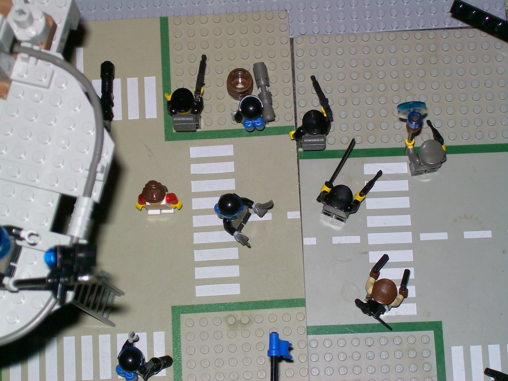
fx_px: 1277
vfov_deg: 17.0
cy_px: 190
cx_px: 254
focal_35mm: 87
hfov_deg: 22.5
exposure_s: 1/223
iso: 80
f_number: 4.3
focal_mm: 14.3
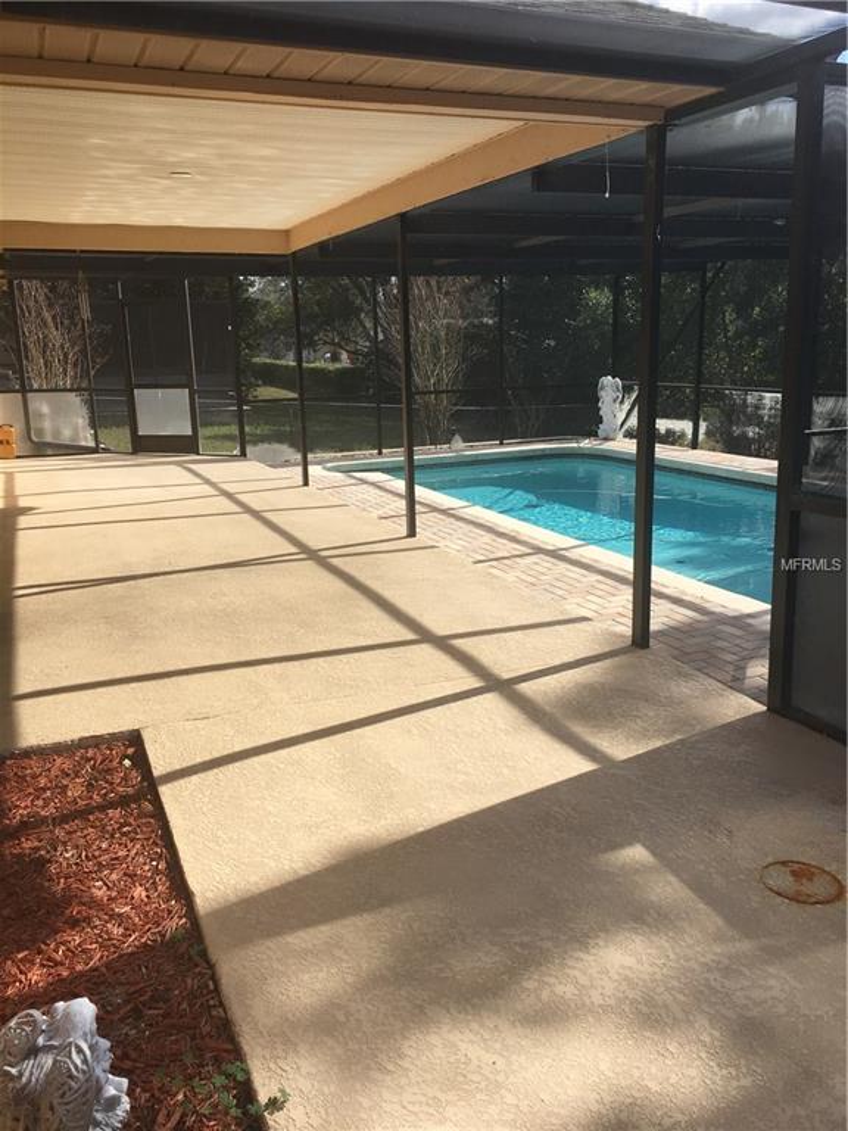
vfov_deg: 61.7
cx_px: 424
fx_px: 947
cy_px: 566
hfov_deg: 48.2
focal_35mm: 29
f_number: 2.2
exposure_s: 1/894
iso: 25
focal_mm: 4.15
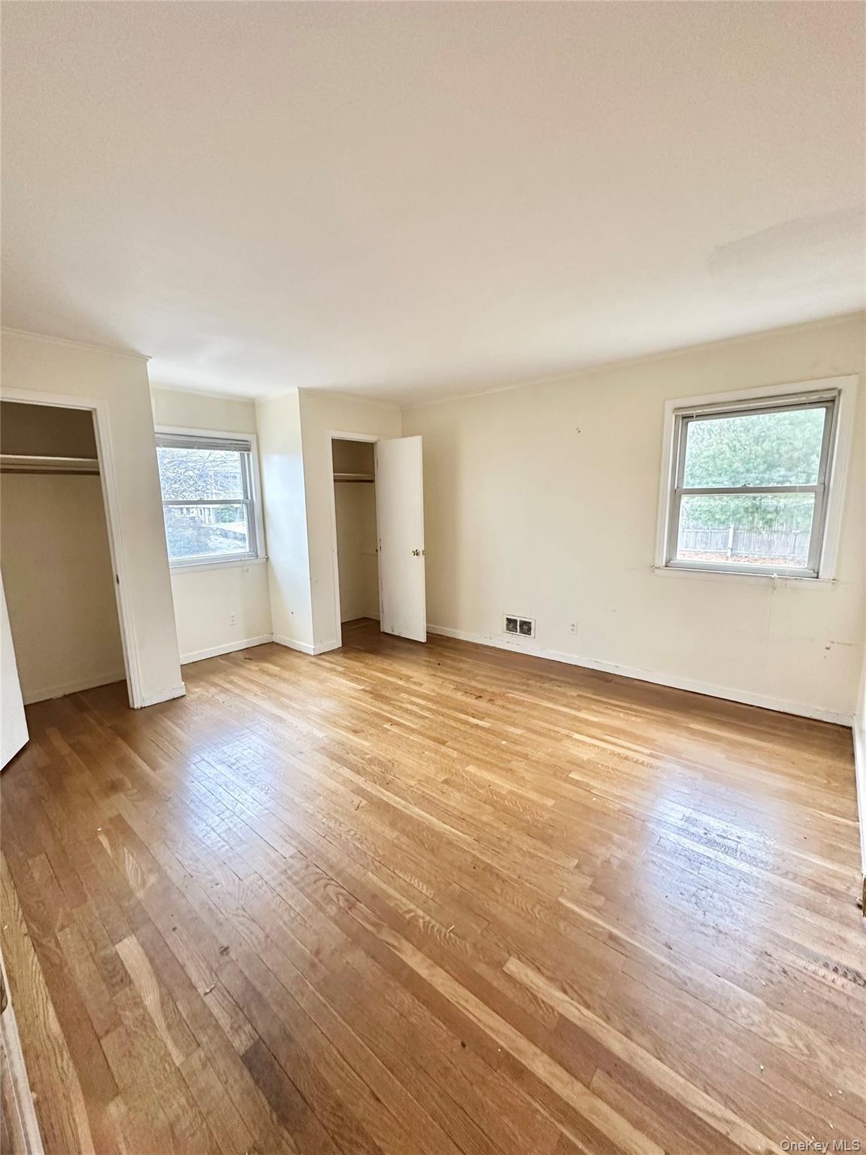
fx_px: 467
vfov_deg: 102.1
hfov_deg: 85.7
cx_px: 433
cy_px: 578
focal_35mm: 14
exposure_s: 1/60
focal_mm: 2.22
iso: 320
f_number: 2.2
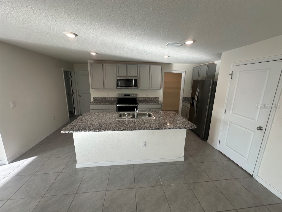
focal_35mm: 14
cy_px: 106
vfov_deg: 85.7
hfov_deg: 102.1
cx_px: 141
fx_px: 114
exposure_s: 1/120
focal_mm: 2.22
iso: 64
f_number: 2.2
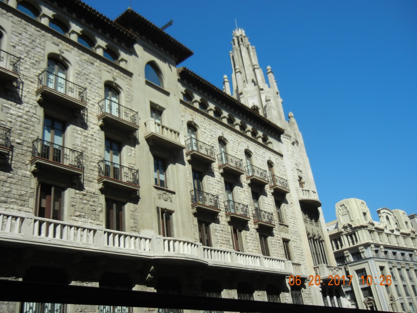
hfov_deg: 54.0
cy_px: 156
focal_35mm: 34
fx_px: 410
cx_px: 208
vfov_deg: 41.8
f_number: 7.2
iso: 160
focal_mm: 6.2
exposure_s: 1/443
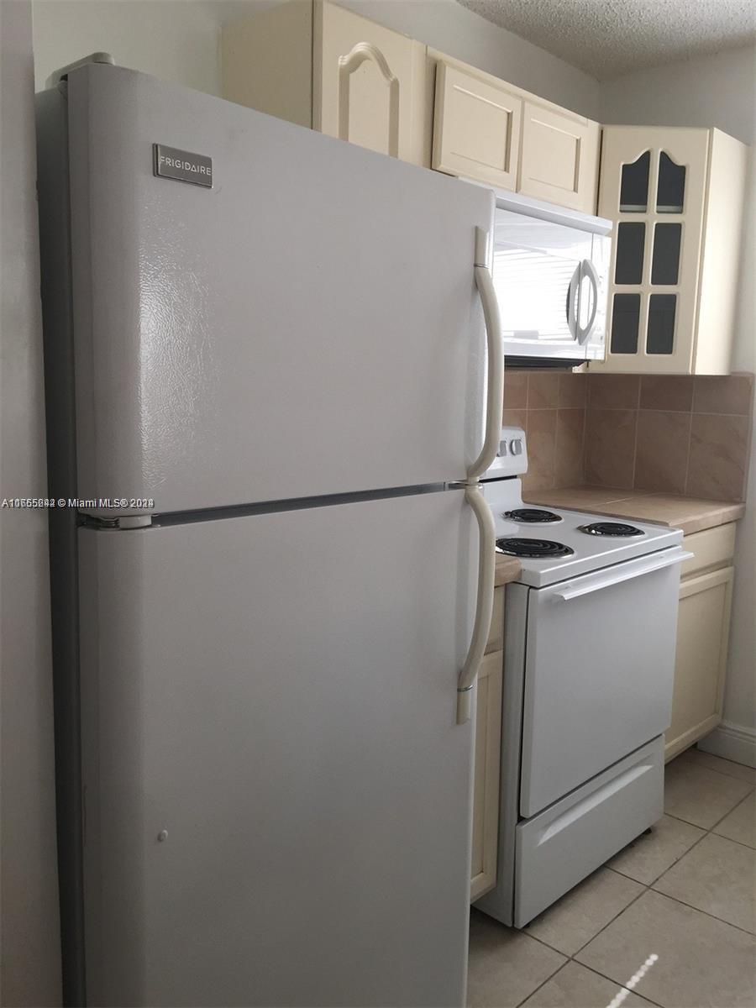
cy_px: 504
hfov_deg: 48.2
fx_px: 844
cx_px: 378
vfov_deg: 61.7
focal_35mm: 29
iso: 40
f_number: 2.2
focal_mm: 4.15
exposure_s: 1/120
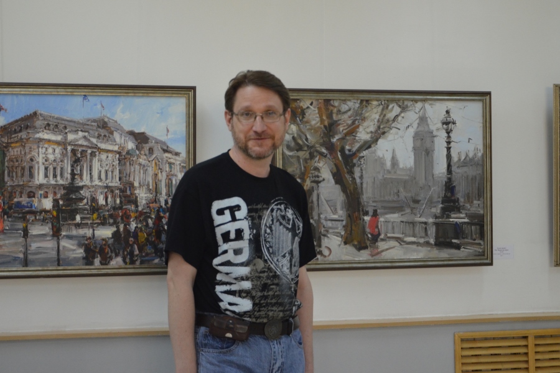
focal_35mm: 60
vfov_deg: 22.6
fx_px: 933
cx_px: 280
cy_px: 186
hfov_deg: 33.4
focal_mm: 40
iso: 1600
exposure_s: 1/125
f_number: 4.5
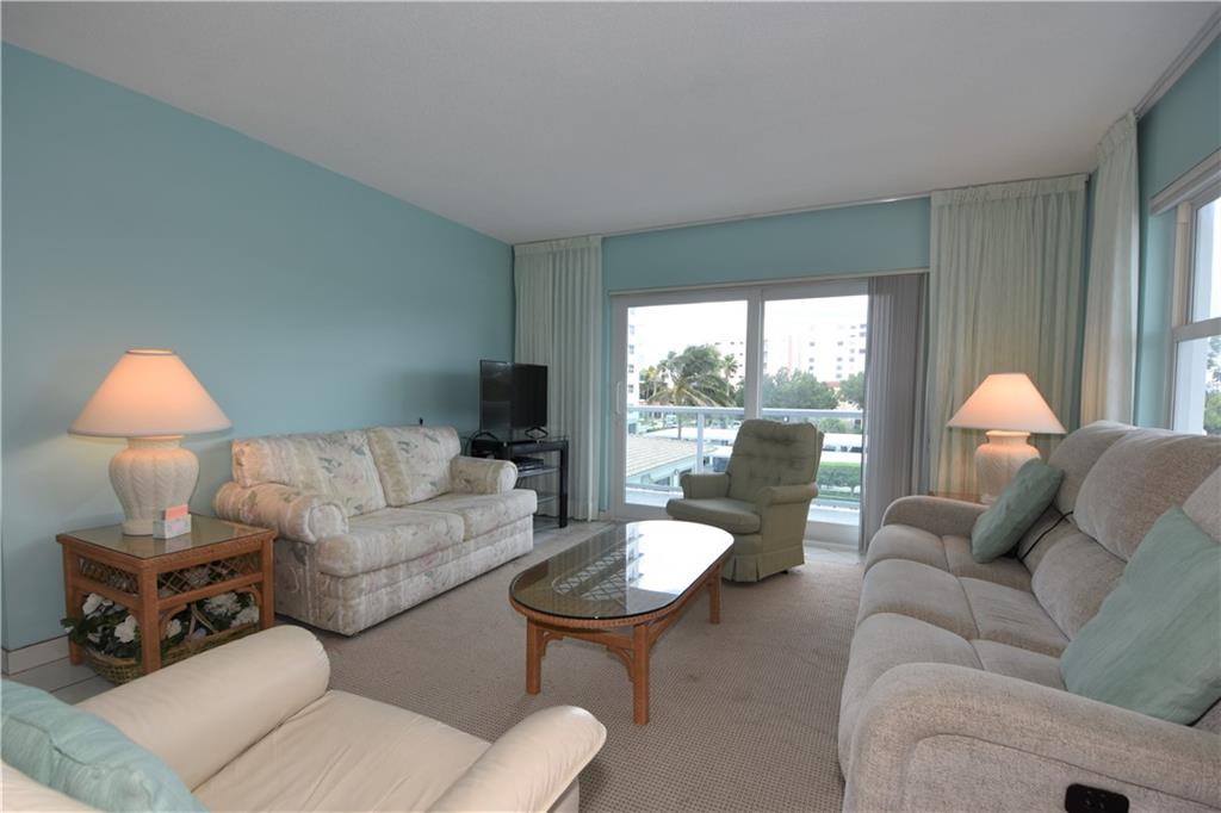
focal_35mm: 15
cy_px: 406
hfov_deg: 100.4
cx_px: 610
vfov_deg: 77.3
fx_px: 509
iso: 200
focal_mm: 10
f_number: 5
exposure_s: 1/100
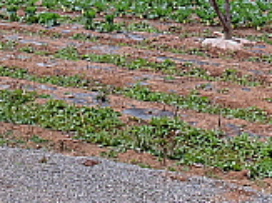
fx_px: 754
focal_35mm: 96
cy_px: -155
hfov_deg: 20.4
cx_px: 115
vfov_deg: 13.8
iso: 50
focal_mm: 4.3
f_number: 2.4
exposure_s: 1/172
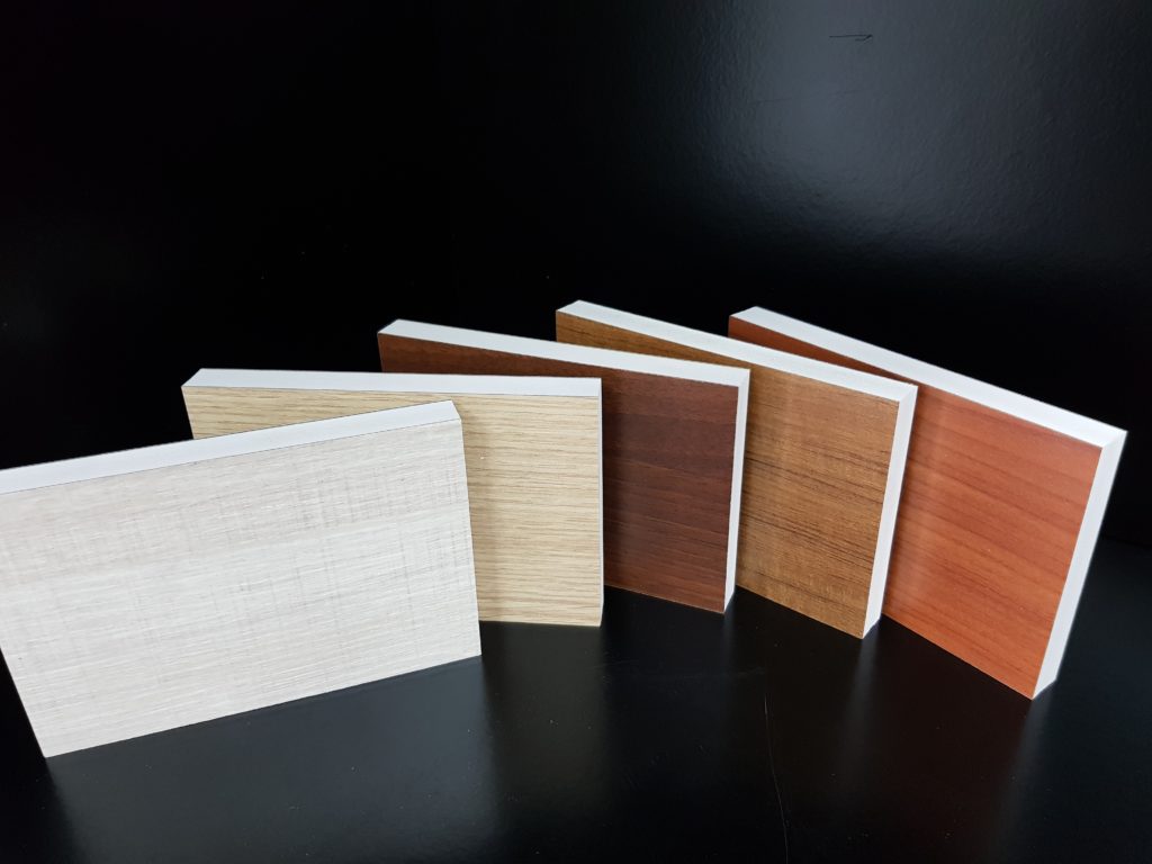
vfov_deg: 53.1
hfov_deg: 67.3
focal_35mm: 26
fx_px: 865
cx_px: 576
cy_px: 432
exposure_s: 1/13
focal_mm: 4.3
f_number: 1.7
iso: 200
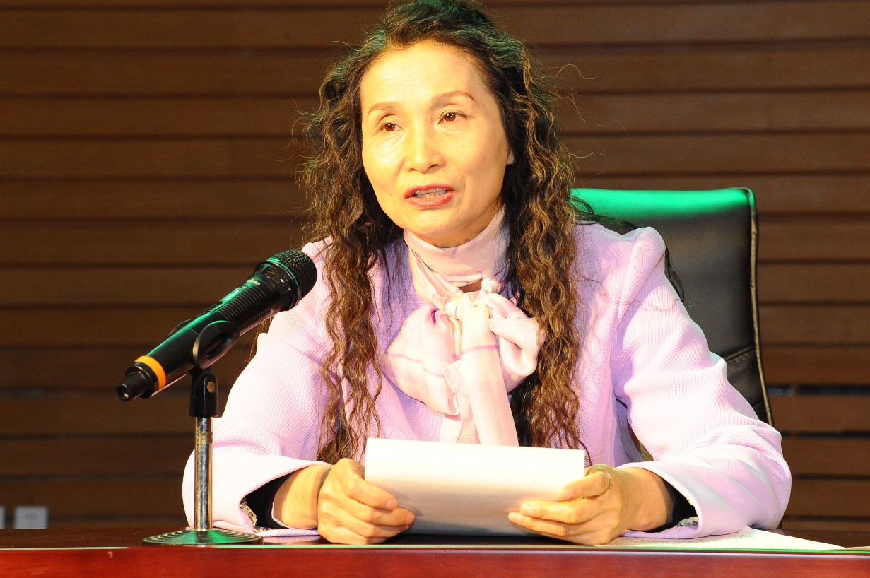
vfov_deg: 9.6
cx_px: 436
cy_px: 244
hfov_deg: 14.4
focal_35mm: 143
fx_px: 3452
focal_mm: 110
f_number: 5.6
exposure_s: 1/80
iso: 1600
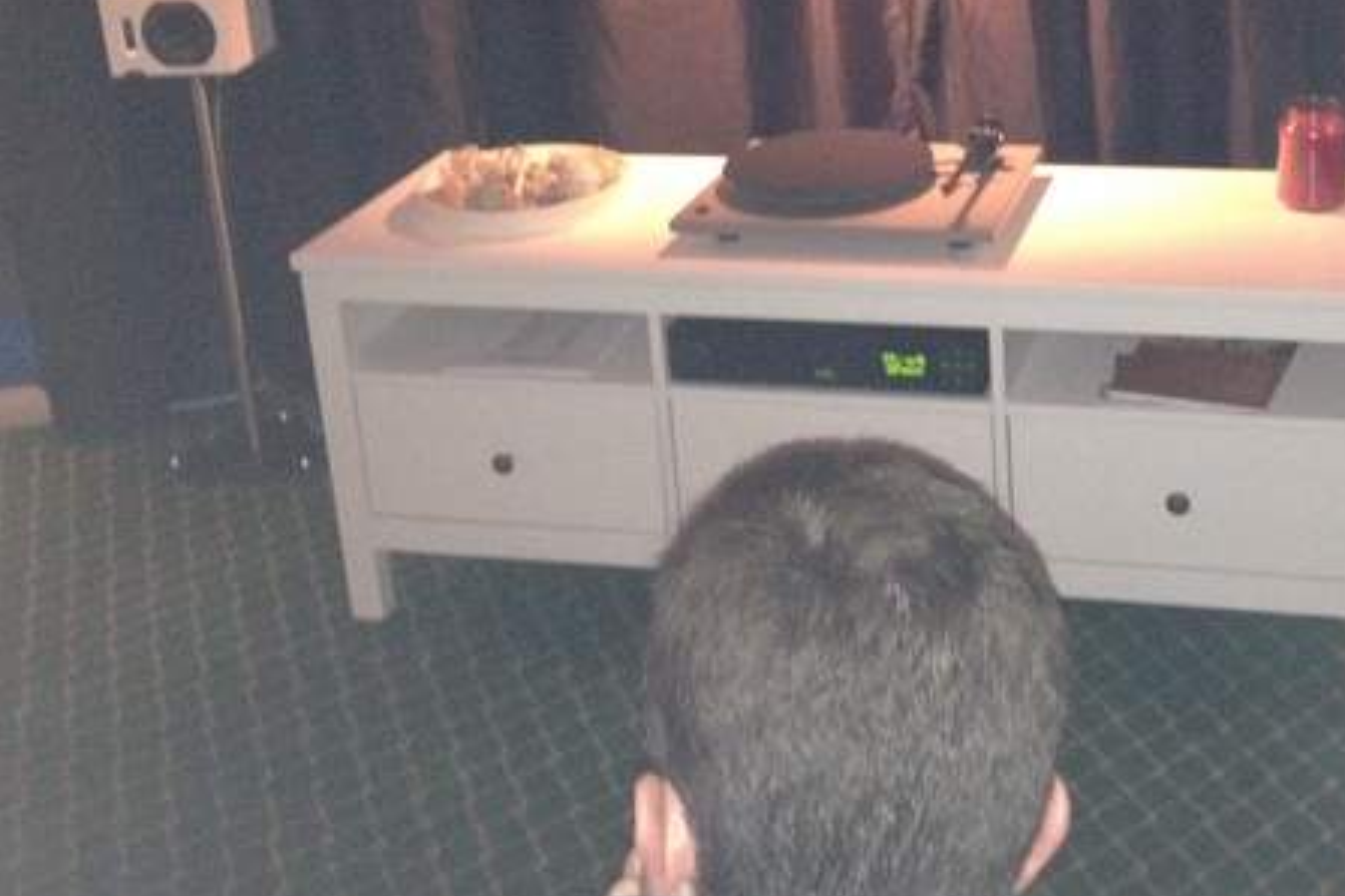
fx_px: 2129
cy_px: 146
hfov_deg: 34.4
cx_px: 978
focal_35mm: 57
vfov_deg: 23.3
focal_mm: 4.28
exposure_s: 1/16
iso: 640
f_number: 2.4
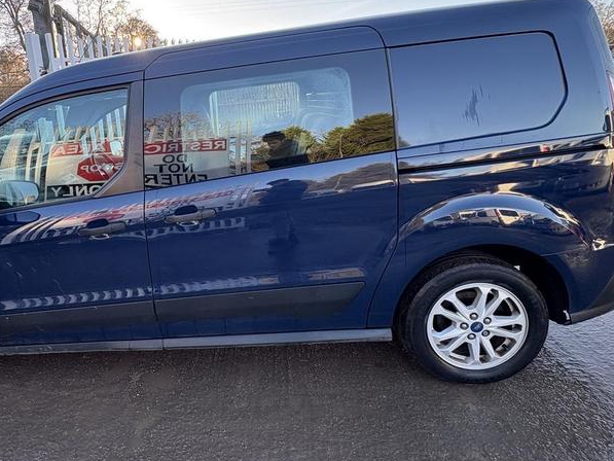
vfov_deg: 62.4
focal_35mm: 21
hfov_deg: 76.8
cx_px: 211
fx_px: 373
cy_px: 168
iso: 80
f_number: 2.2
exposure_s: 1/135
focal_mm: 2.22
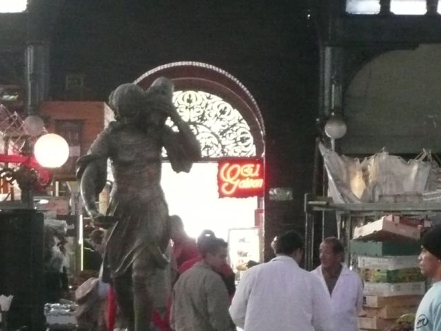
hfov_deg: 14.1
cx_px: 146
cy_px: 285
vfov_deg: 10.6
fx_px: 1784
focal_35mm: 140
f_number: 4.2
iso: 640
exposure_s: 1/30
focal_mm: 8.2
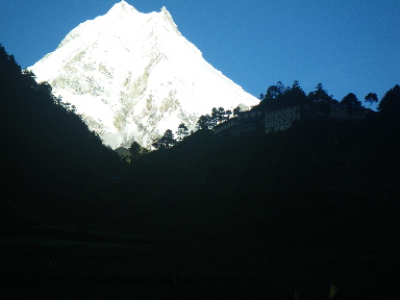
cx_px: 200
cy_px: 150
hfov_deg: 17.1
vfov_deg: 12.9
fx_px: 1329
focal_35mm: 115
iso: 50
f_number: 5.2
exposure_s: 1/250
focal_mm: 20.6
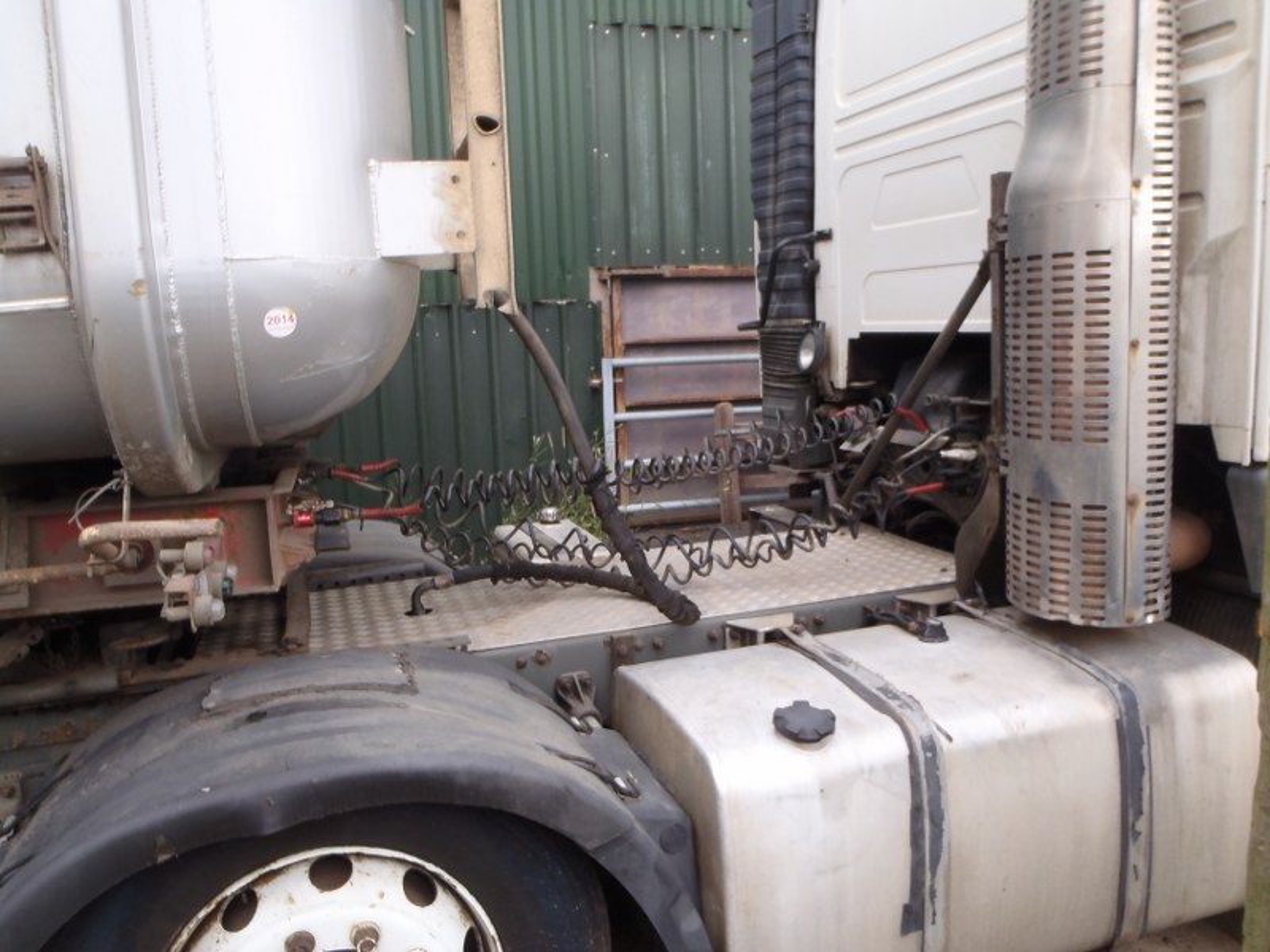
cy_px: 476
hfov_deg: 63.4
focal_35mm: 28
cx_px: 635
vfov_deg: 49.7
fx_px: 1027
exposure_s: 1/80
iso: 80
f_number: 4.5
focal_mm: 5
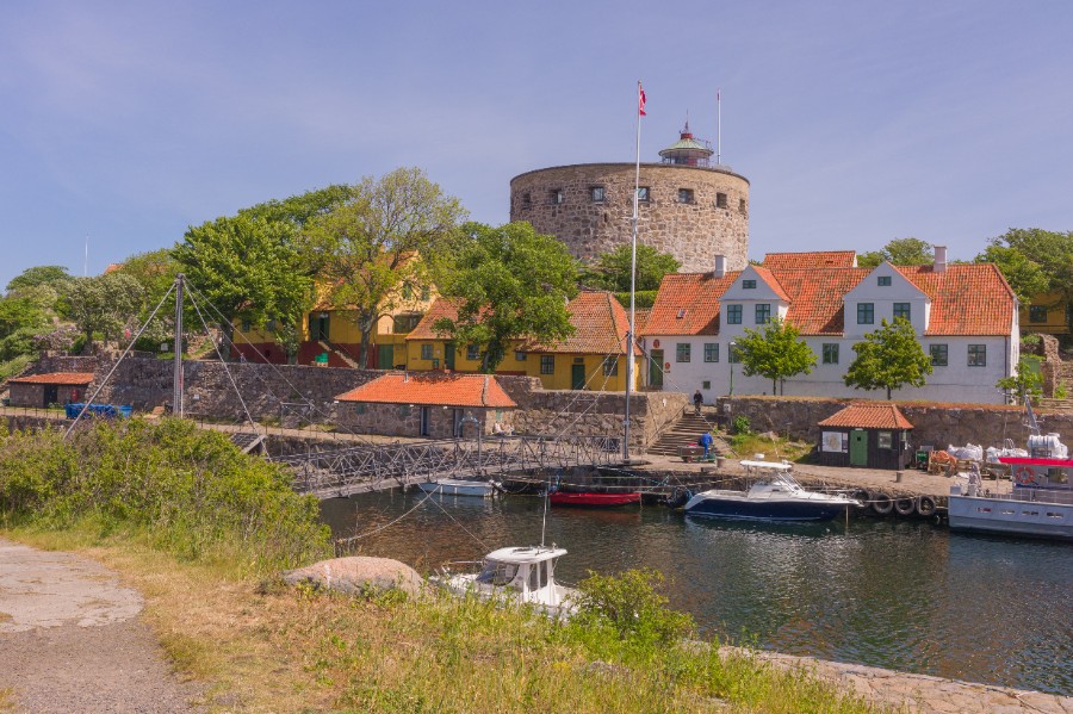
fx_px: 1043
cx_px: 536
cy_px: 357
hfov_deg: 54.5
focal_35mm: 35
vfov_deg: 37.8
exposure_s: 1/250
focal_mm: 35
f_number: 9.5
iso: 200
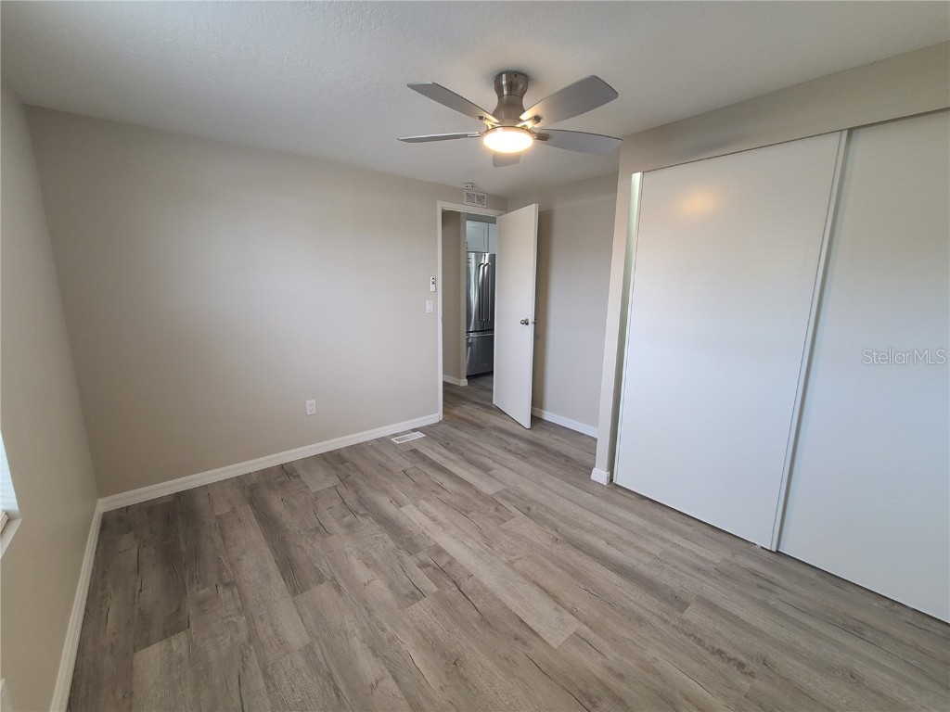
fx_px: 357
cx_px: 475
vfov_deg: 89.9
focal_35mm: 13
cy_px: 356
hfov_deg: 106.2
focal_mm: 2.2
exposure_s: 1/60
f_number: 2.2
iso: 160
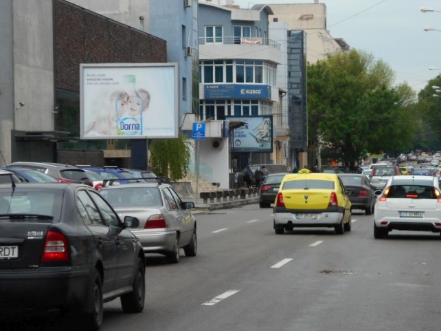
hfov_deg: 12.5
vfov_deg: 9.4
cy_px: 168
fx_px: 2012
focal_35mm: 158
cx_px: 273
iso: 80
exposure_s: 1/250
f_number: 5.5
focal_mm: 17.6
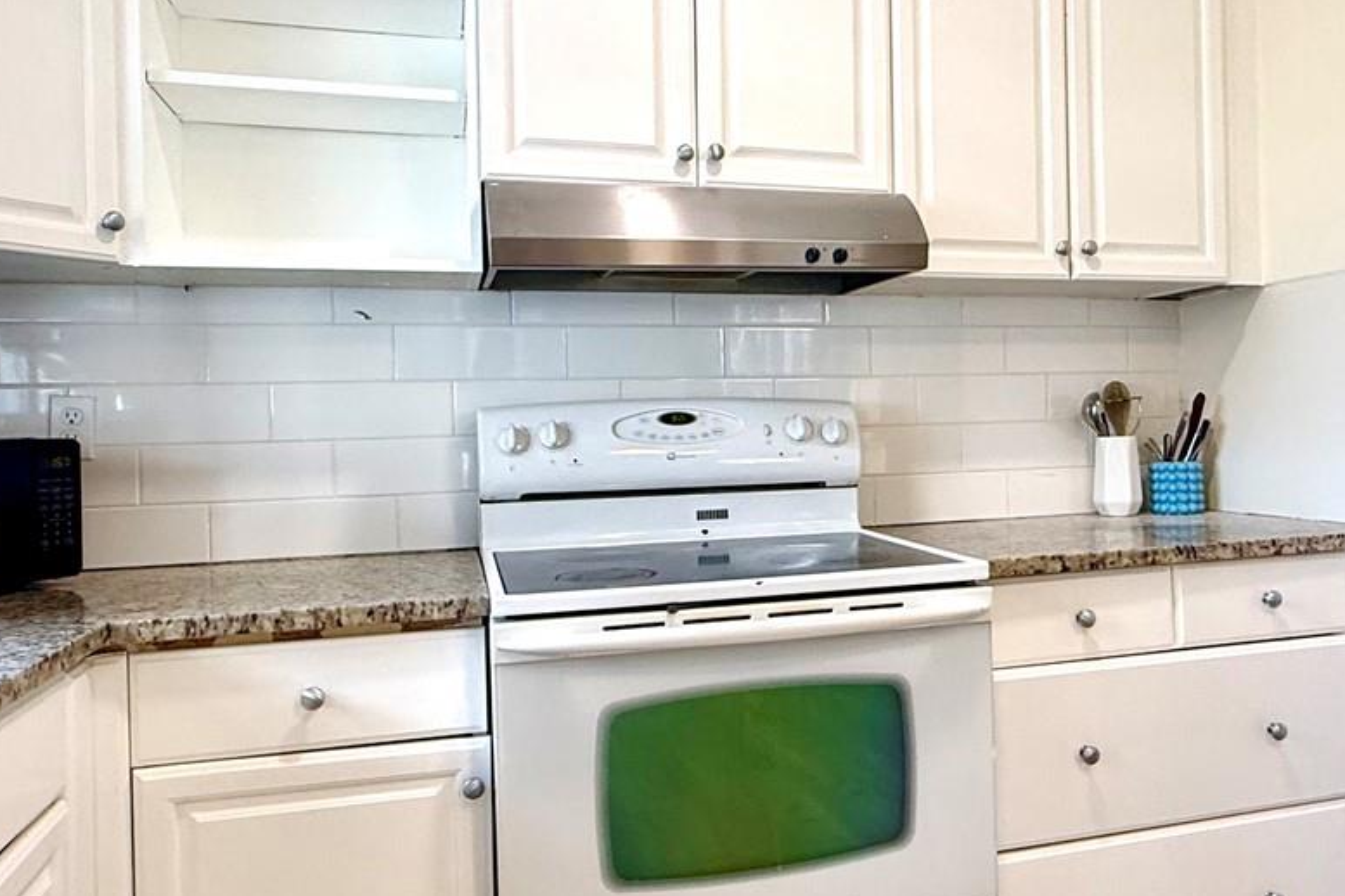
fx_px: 1121
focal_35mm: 30
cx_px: 805
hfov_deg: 61.4
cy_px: 422
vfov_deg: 43.6
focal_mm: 2.22
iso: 160
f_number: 2.2
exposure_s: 1/120
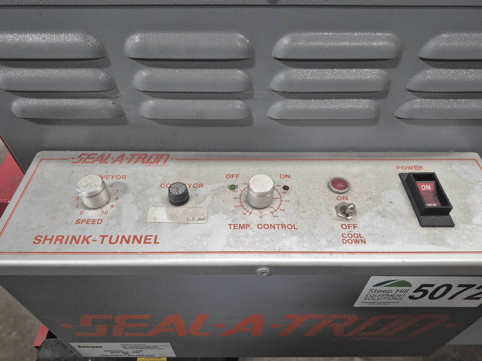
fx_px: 320
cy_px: 180
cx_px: 241
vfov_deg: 58.9
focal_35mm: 23
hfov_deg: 73.9
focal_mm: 5.4
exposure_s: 1/120
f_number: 1.8
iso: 400
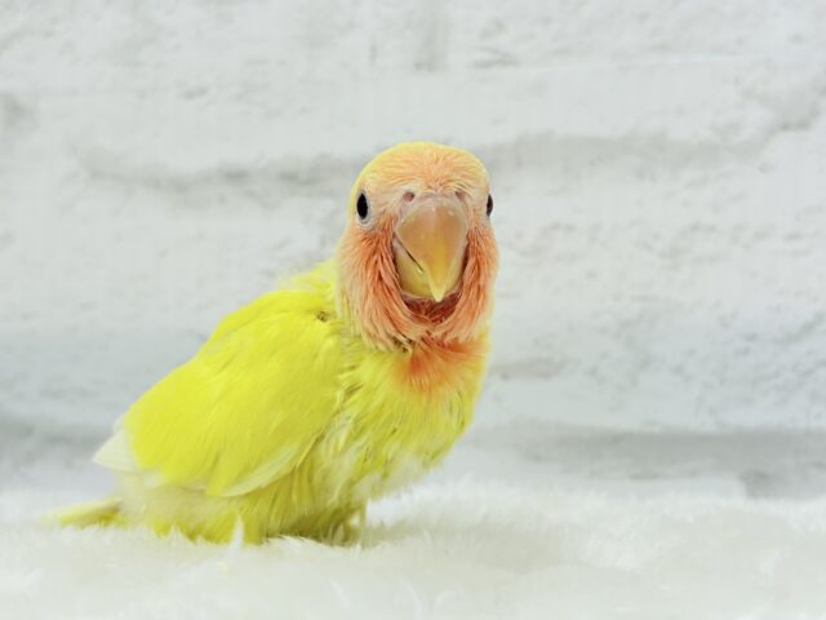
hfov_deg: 36.8
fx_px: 1241
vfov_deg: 28.0
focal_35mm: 52
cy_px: 310
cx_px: 413
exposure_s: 1/100
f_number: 1.6
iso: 64
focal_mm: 5.96
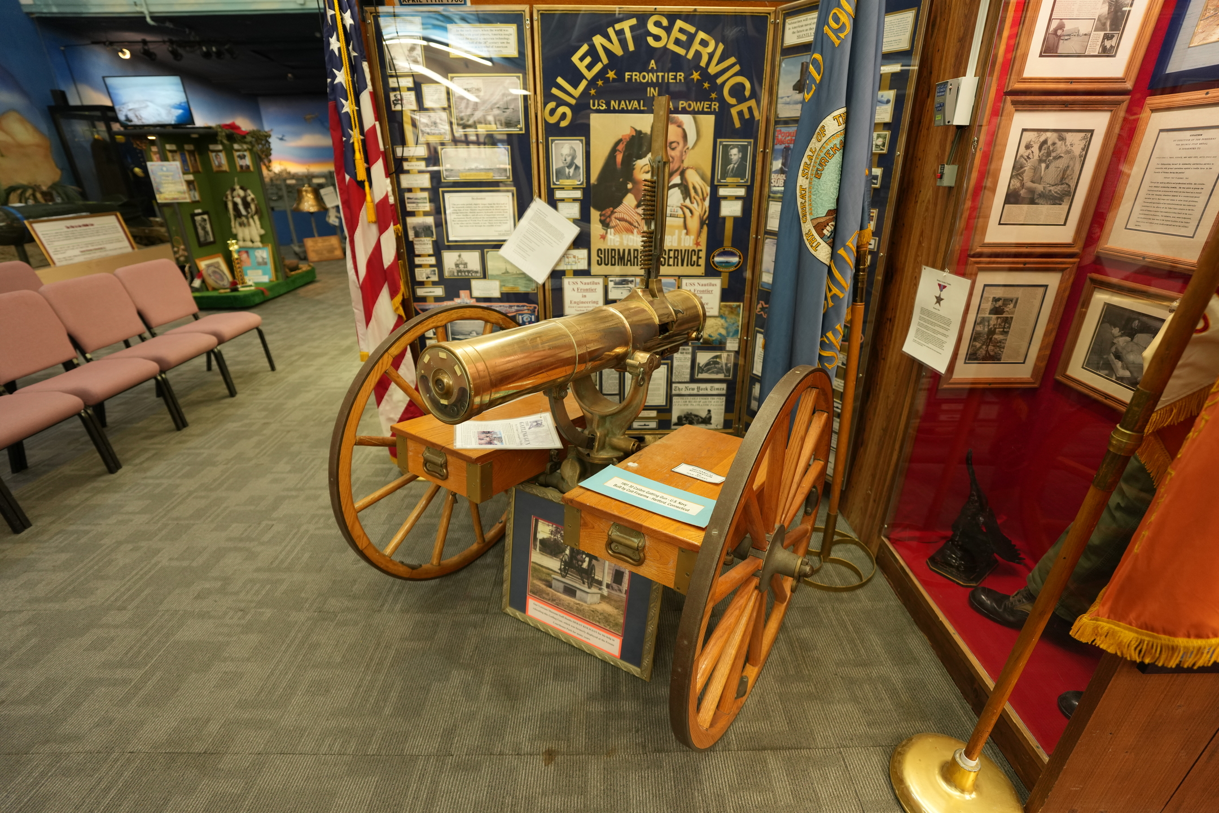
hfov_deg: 96.7
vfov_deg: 73.7
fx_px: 542
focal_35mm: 16
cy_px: 406
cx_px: 610
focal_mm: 16
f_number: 2.8
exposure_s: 1/30
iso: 640
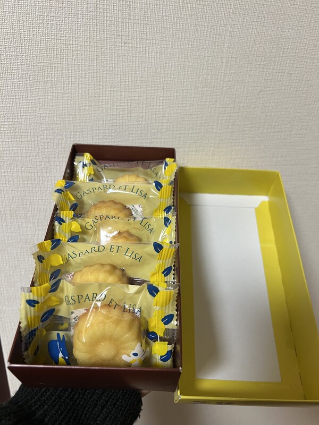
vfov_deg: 67.3
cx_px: 160
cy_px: 212
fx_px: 319
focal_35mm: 26
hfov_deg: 53.1
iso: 100
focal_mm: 5.7
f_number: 1.5
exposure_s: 1/50
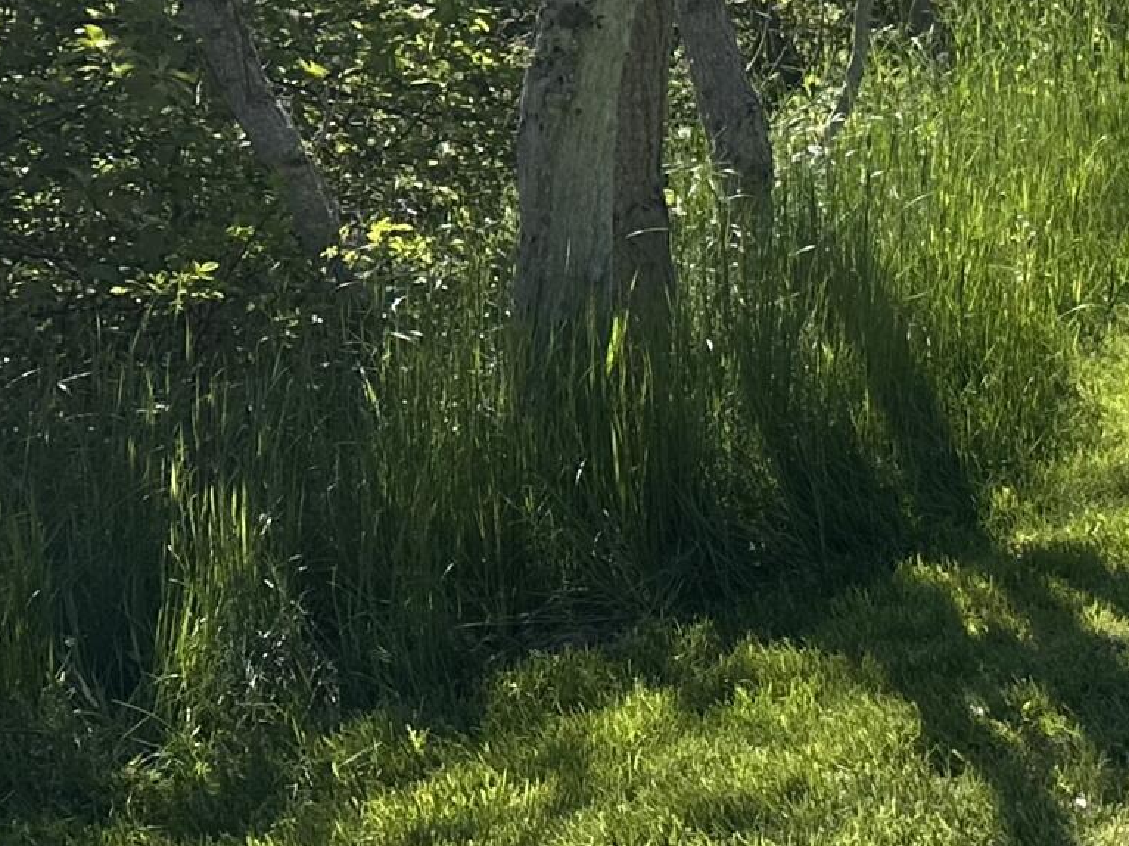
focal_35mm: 94
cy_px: 6
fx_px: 3065
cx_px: 2195
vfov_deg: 15.4
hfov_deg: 16.4
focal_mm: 6.86
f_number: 1.78
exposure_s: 1/2809
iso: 80
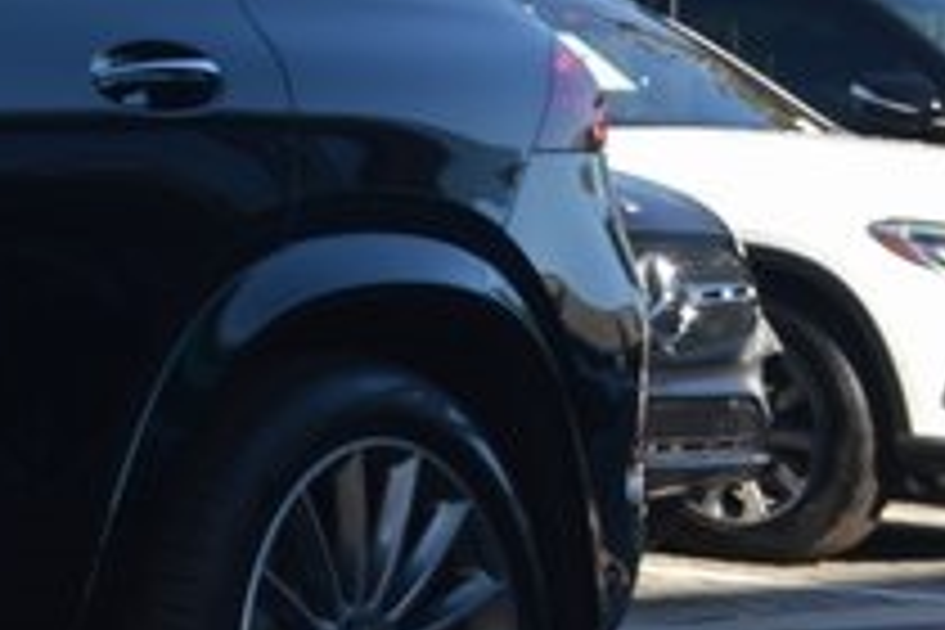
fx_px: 4987
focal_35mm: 190
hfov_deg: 9.7
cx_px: -1206
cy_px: -128
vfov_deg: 7.2
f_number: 6.3
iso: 100
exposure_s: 1/160
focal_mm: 26
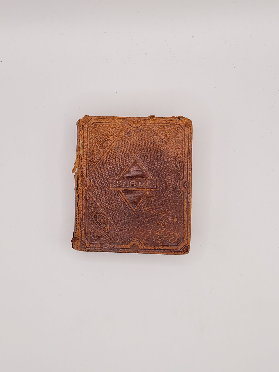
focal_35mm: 26
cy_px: 186
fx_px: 279
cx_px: 140
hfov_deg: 53.1
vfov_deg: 67.3
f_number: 2.4
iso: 50
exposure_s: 1/172
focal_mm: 4.3
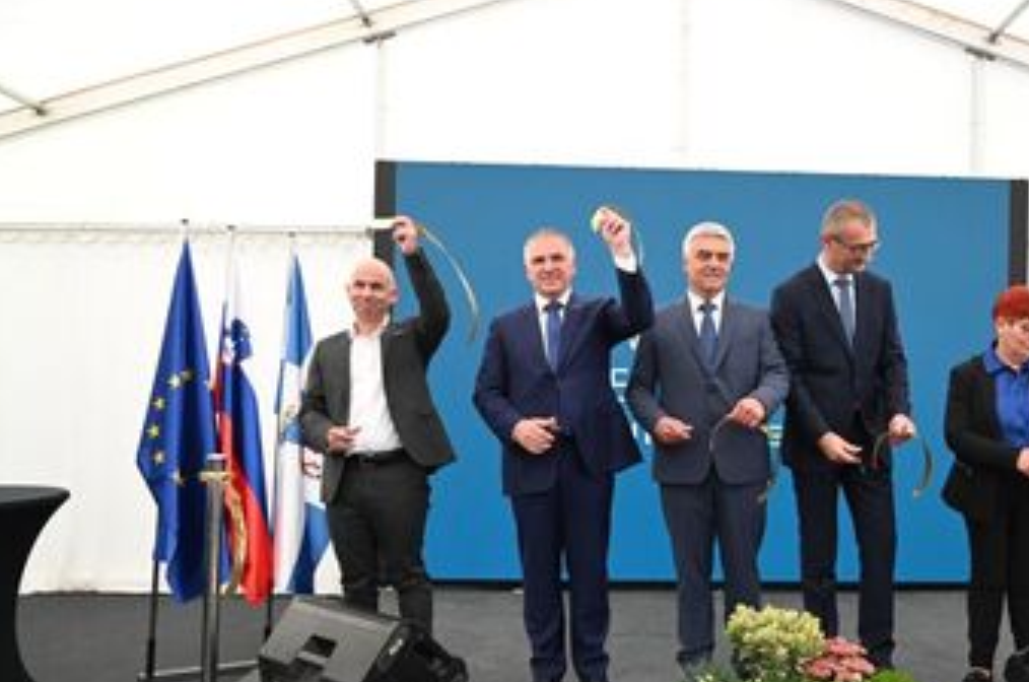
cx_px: 673
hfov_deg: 57.7
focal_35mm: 32
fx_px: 913
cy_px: 406
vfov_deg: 40.8
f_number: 4
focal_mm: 24
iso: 2000
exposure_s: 1/1000
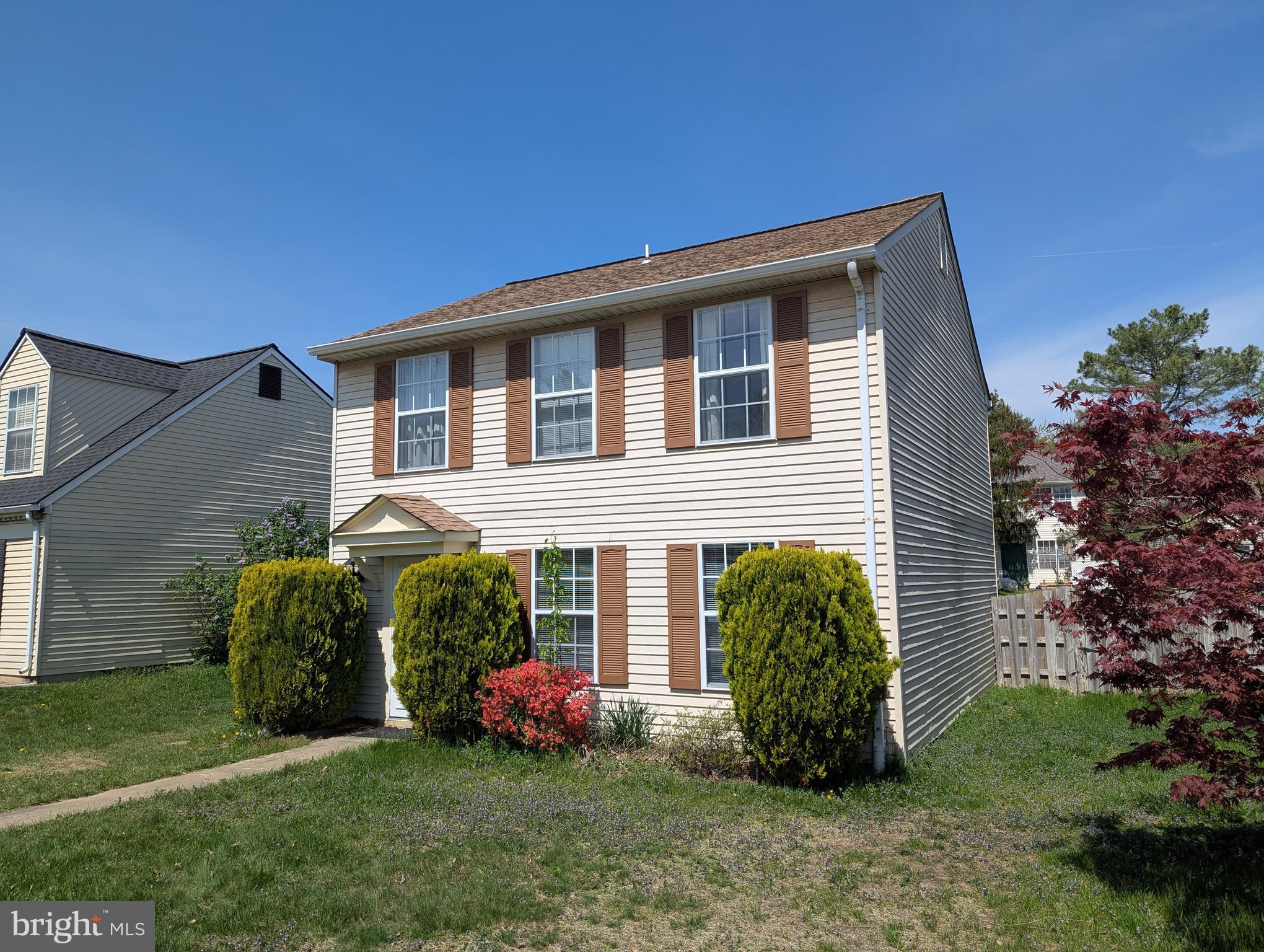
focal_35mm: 24
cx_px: 632
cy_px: 476
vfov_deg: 56.9
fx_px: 878
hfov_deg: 71.5
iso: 42
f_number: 1.85
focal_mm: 6.81
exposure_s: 1/2410
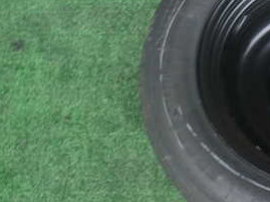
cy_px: 75
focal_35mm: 67
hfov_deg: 26.7
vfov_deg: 21.8
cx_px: 295
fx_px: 522
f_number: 6.3
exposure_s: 1/30
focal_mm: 5.4
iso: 200
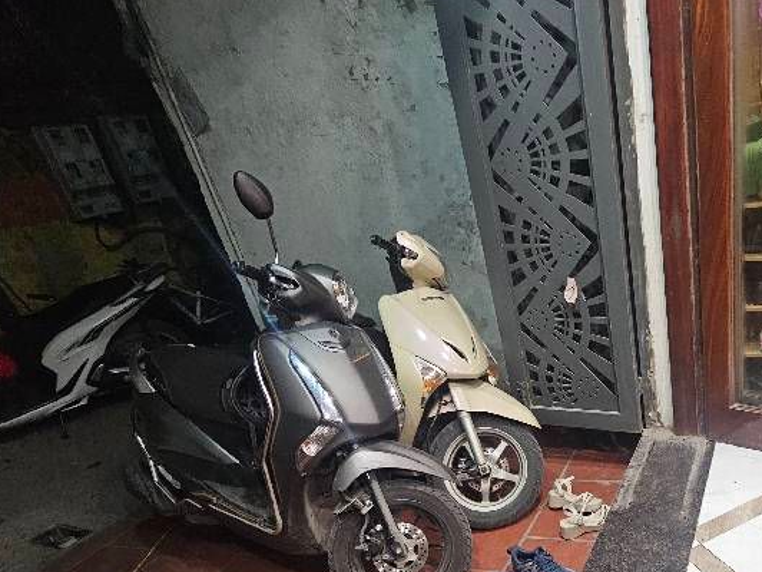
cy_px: 446
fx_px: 550
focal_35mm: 25
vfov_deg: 51.9
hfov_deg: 64.5
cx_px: 586
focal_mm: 2.2
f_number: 2.2
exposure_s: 1/50
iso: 320
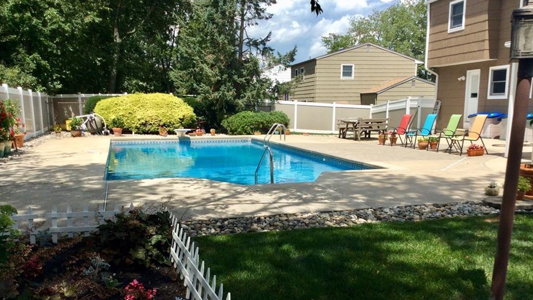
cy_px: 196
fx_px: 495
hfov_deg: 56.6
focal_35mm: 35
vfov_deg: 33.5
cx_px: 266
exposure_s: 1/1362
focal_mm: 3.3
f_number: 2.4
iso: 32
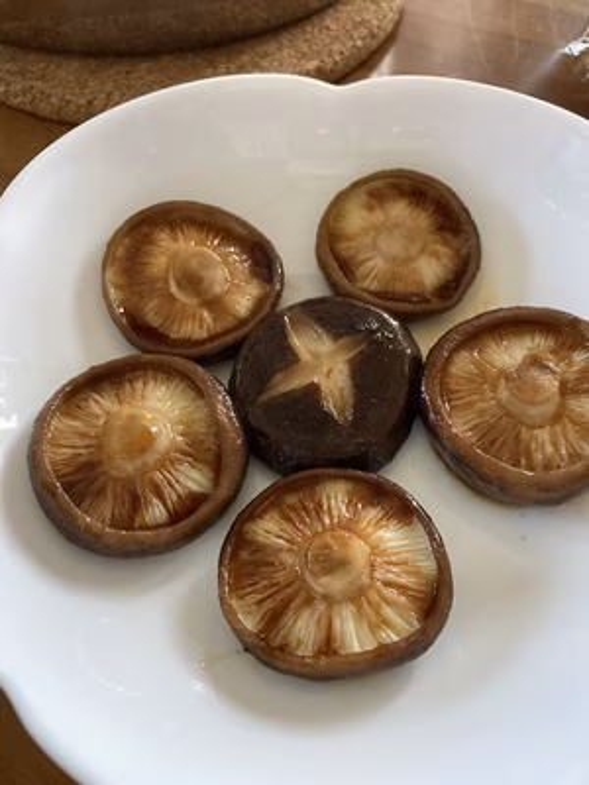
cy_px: 392
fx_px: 635
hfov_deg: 49.7
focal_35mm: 28
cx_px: 294
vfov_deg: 63.4
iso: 250
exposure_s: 1/60
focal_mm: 3.99
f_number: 1.8
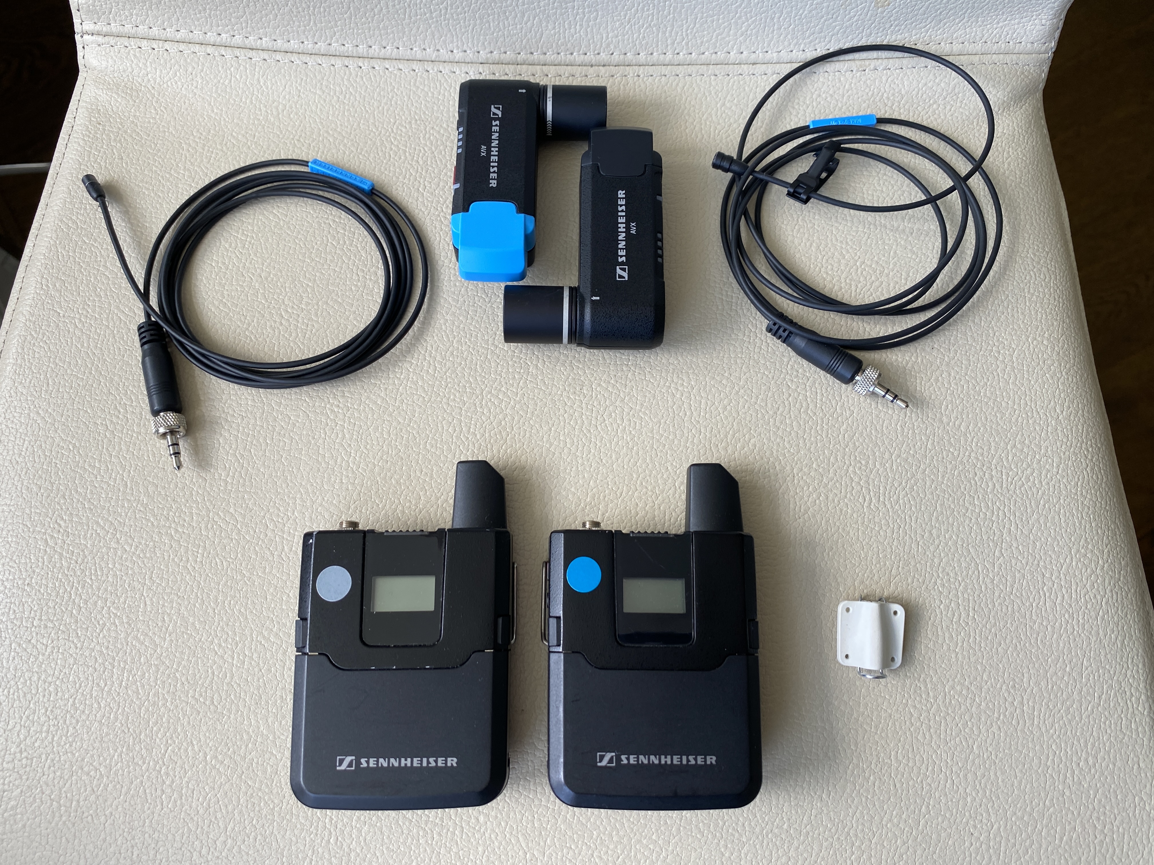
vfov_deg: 53.1
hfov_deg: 67.3
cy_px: 432
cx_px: 577
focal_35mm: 26
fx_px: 867
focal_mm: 4.25
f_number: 1.8
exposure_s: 1/122
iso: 40
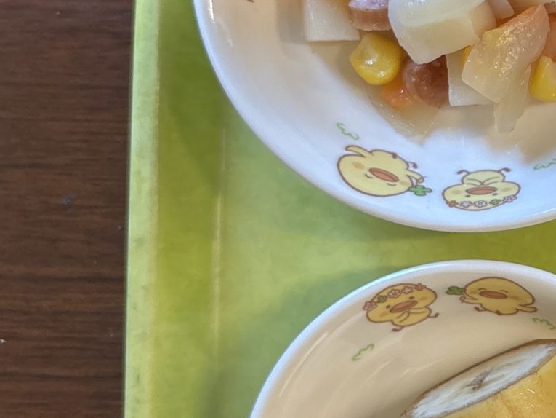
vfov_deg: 17.0
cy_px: 184
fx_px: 1398
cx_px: 710
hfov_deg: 20.6
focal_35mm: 87
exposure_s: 1/121
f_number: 1.6
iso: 125
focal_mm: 5.96
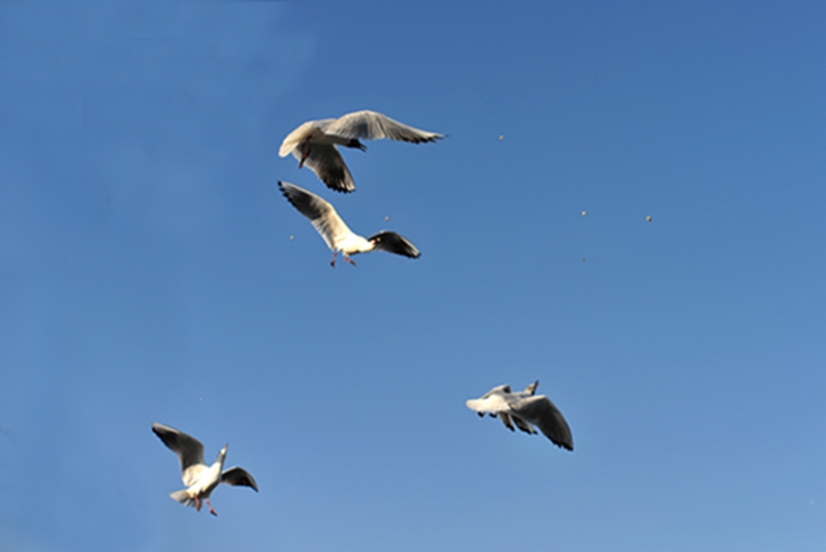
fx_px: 1607
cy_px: 276
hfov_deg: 28.8
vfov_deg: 19.5
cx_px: 413
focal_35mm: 70
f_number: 4.5
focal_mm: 70
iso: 200
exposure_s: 1/1600
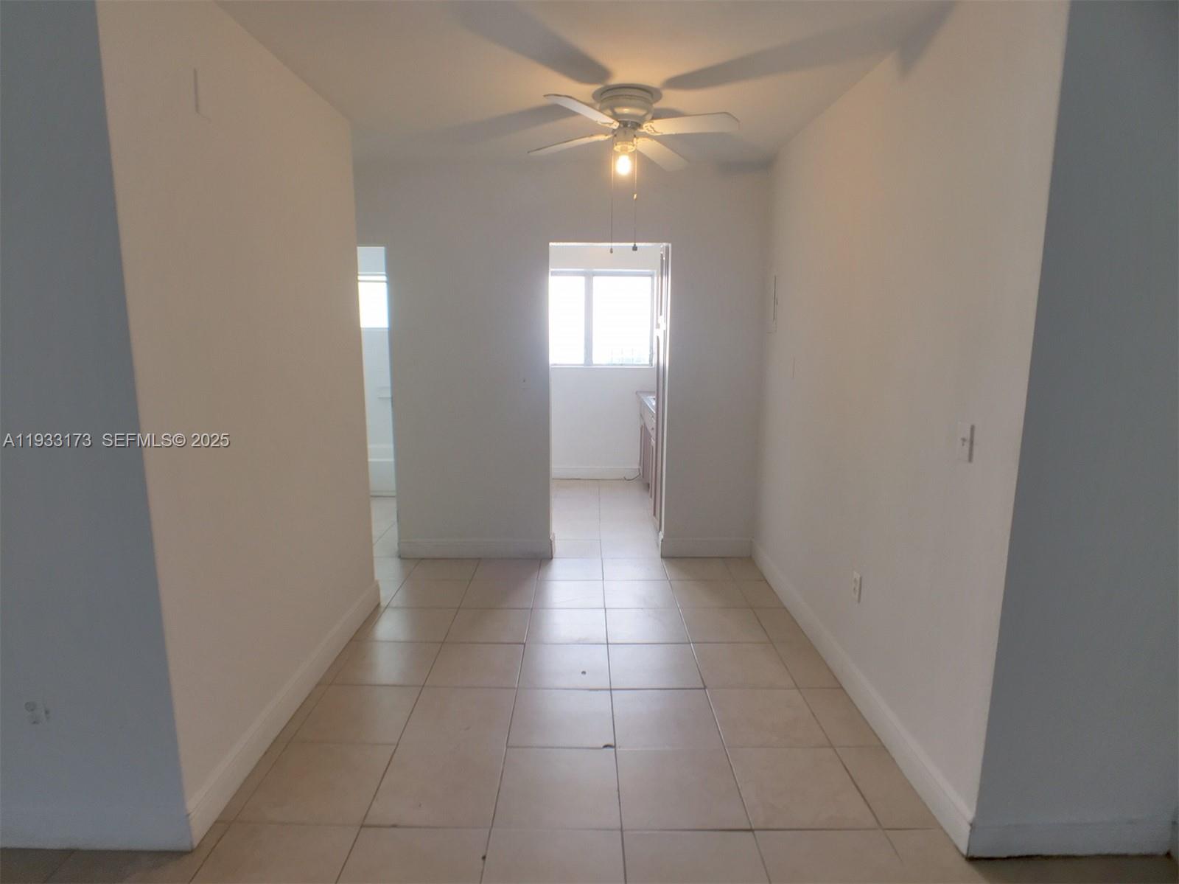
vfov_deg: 48.2
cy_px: 442
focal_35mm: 29
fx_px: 987
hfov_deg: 61.7
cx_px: 590
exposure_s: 1/120
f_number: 2.2
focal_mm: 4.15
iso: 50
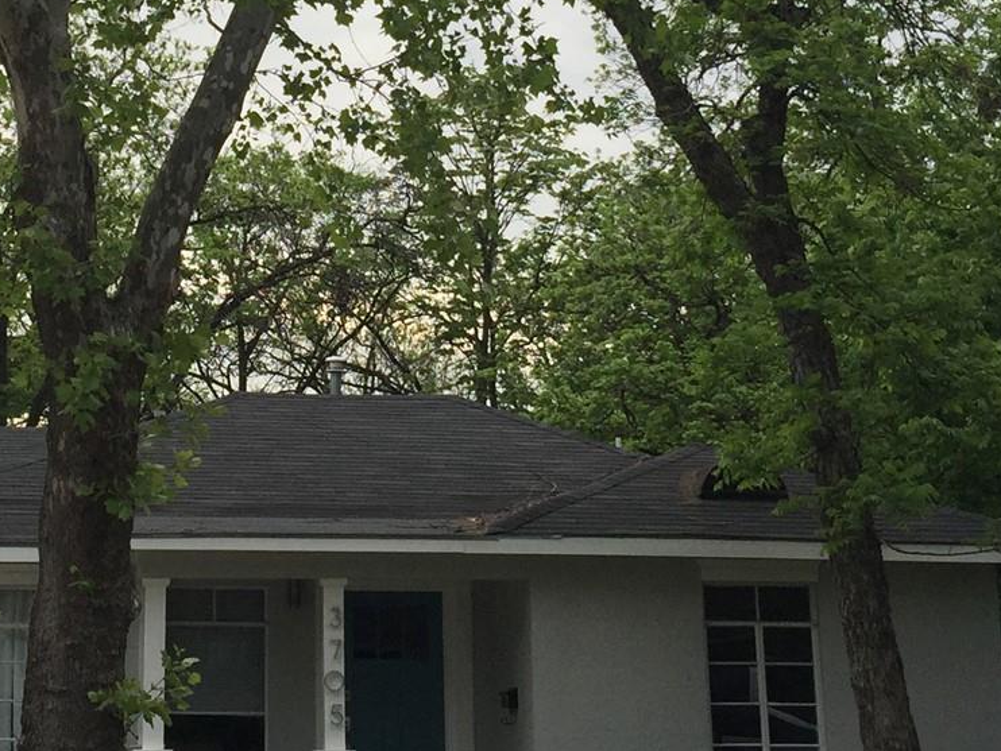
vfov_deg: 18.2
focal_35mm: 80
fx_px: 2314
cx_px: 259
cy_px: 108
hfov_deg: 24.2
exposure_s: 1/421
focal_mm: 4.15
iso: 32
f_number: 2.2
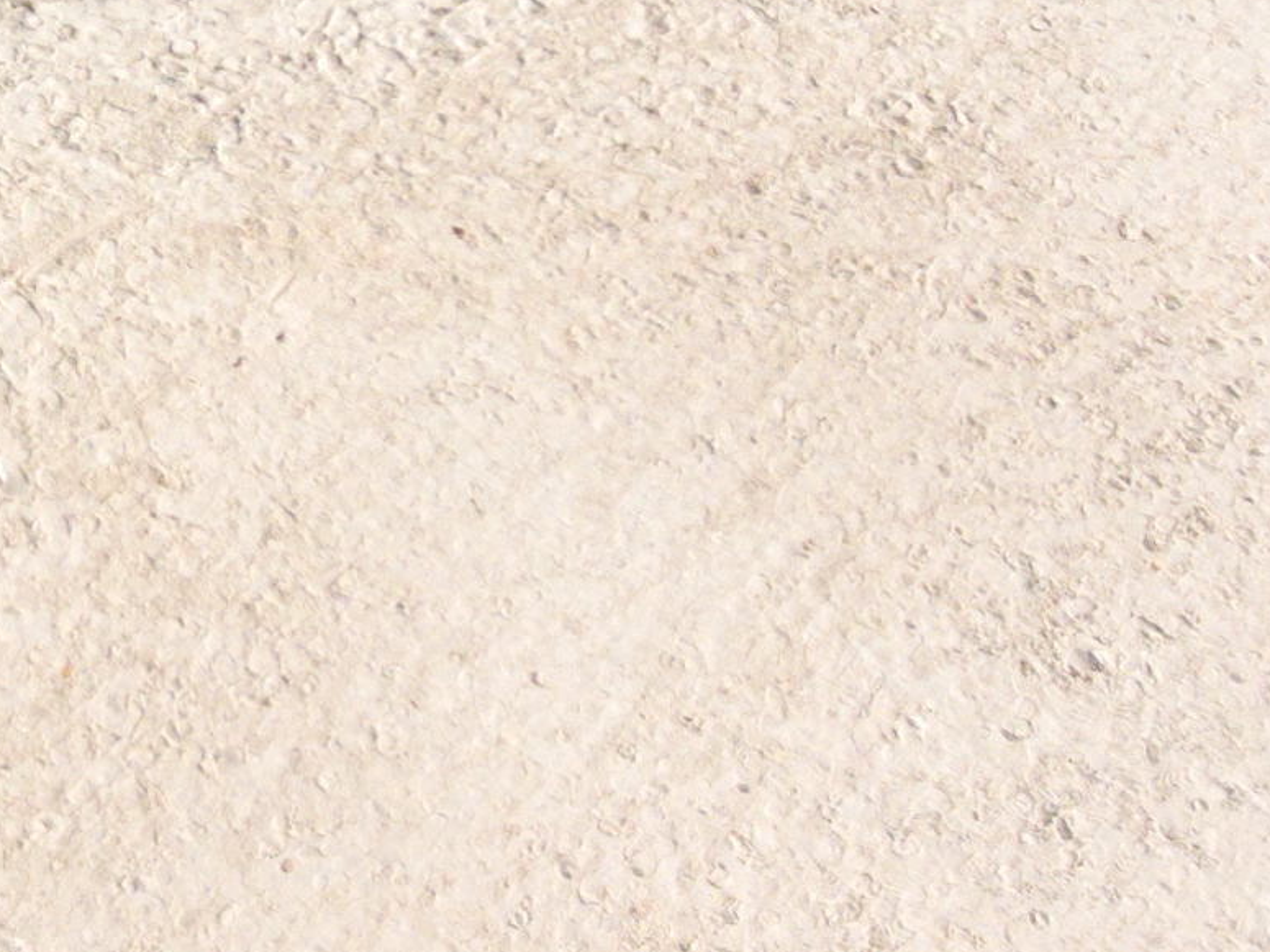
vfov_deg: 14.3
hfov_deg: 18.4
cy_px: 216
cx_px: -121
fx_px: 3778
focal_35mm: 103
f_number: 2.8
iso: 100
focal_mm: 3.61
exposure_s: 1/470
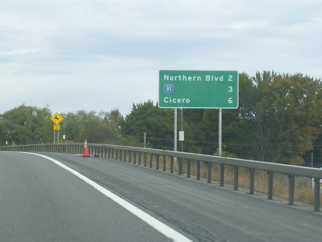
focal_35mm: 128
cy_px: 109
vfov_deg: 11.6
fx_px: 1192
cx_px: 139
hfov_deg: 15.4
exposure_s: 1/320
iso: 80
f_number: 4.6
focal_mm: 18
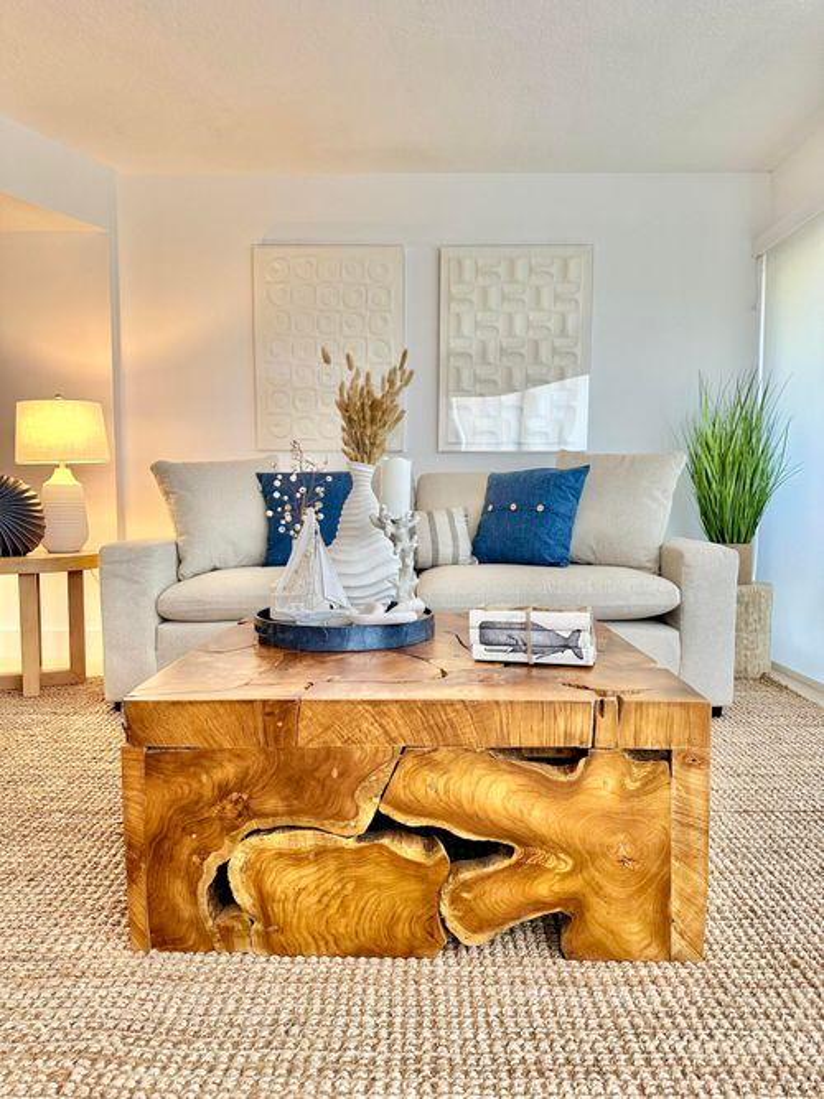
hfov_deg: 56.8
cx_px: 412
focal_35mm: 24
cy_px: 550
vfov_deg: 71.6
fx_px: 762
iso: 160
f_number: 1.78
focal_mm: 6.86
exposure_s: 1/120
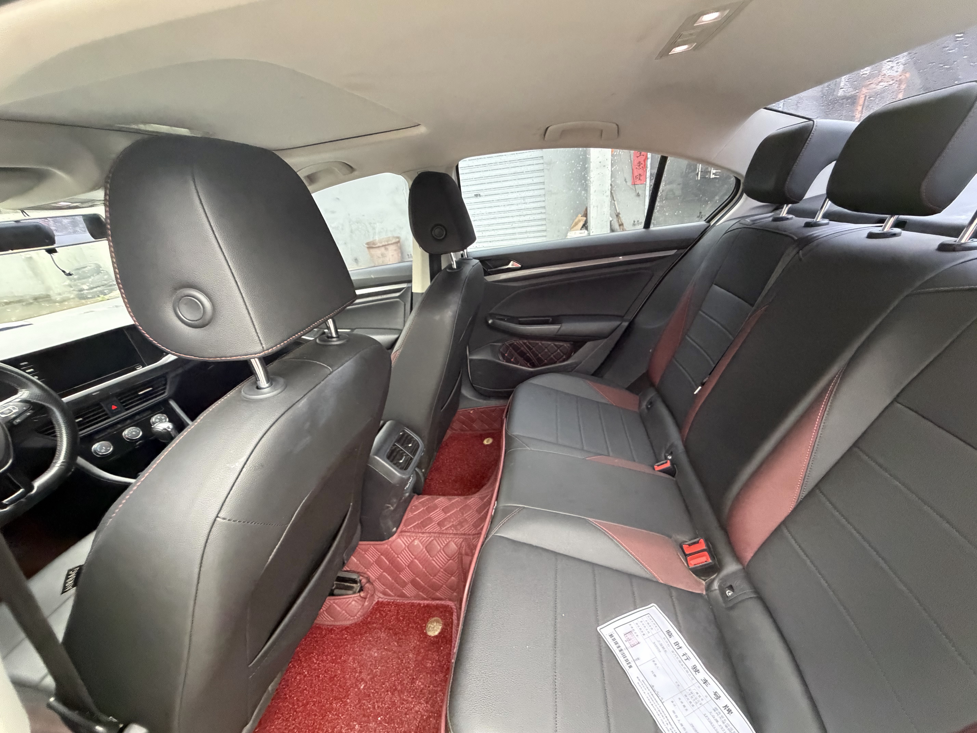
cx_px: 488
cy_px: 366
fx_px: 395
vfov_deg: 85.7
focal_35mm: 14
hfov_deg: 102.1
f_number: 2.2
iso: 800
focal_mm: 2.22
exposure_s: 1/60
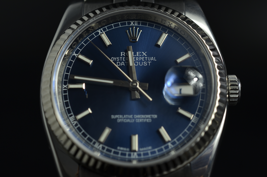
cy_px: 88
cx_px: 134
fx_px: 444
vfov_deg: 22.5
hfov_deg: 33.5
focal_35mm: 60
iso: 160
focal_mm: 40
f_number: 8
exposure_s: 1/50
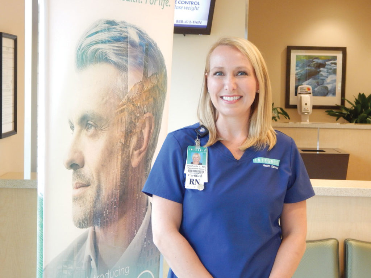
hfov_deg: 26.0
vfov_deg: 19.6
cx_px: 186
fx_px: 804
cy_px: 139
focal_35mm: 75
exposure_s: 1/20
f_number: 4.2
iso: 400
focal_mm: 13.5
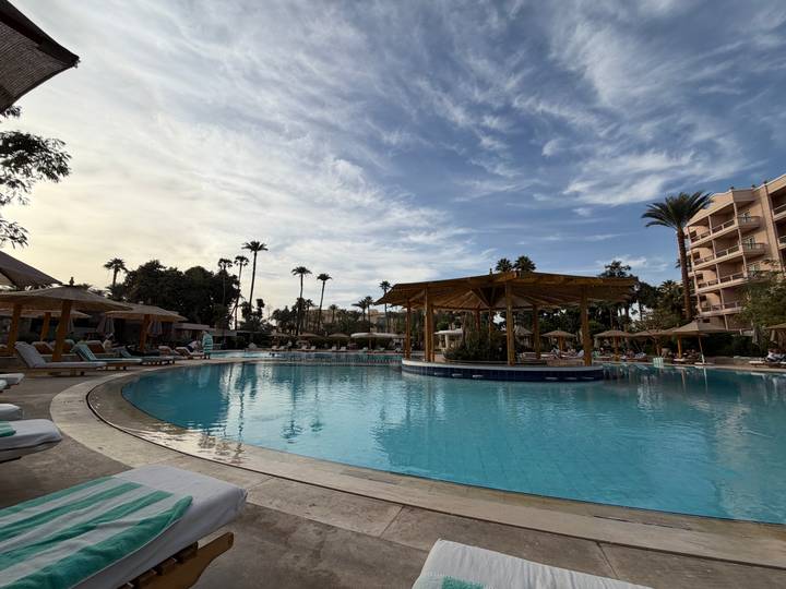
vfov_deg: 85.7
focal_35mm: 14
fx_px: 318
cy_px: 294
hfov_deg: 102.1
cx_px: 393
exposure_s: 1/955
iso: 20
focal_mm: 2.22
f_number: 2.2
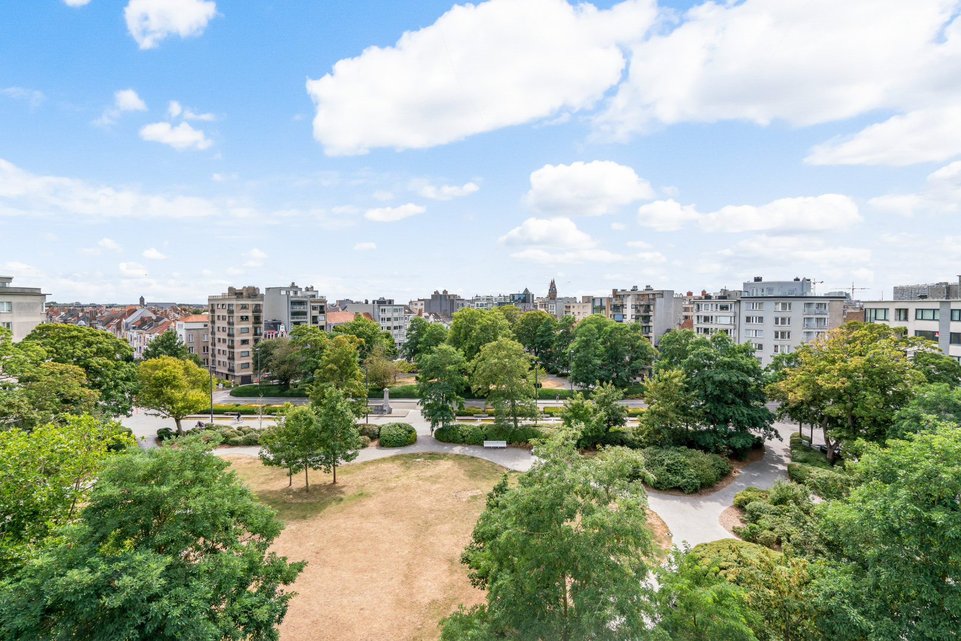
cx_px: 480
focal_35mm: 16
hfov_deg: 96.7
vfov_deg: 73.8
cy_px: 320
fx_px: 427
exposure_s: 1/400
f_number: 10
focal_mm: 16
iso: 500
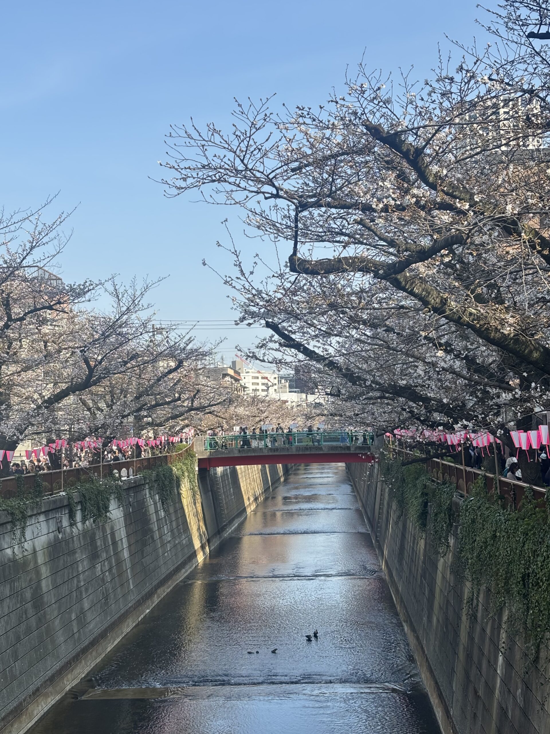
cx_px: 275
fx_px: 1102
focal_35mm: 52
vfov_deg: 36.8
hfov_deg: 28.0
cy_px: 367
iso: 32
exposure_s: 1/450
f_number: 1.6
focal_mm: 5.96
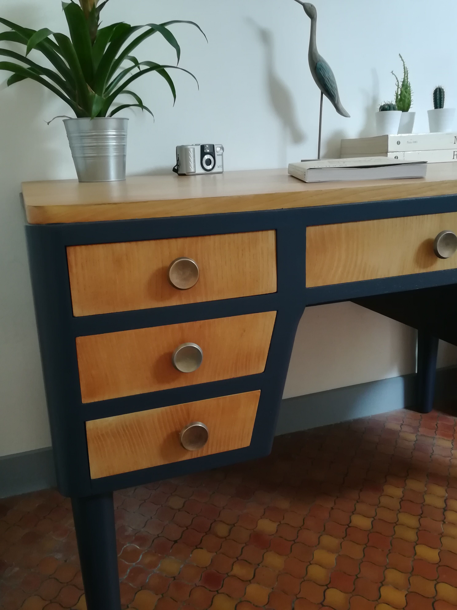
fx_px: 528
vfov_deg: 60.0
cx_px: 228
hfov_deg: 46.8
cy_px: 305
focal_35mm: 30
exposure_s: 1/25
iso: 320
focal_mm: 3.83
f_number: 2.2
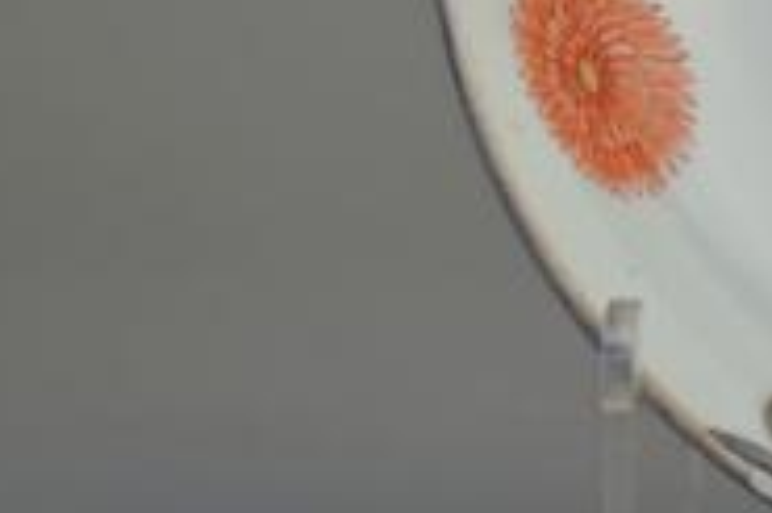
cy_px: -138
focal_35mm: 253
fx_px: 5421
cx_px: 1254
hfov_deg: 7.9
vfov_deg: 5.4
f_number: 6.3
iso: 100
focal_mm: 46
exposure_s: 1/20
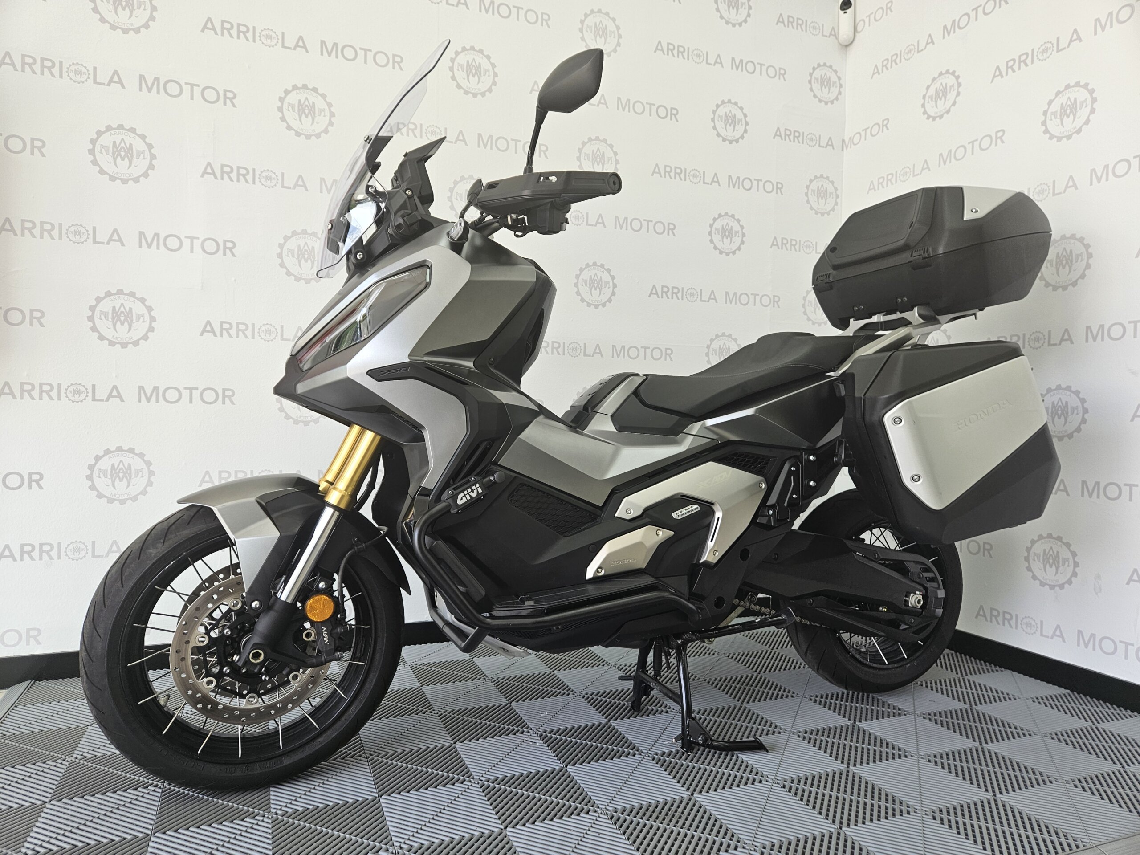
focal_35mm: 23
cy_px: 428
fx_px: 757
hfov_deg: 73.9
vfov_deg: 58.9
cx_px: 570
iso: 50
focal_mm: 5.4
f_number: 1.8
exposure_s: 1/180
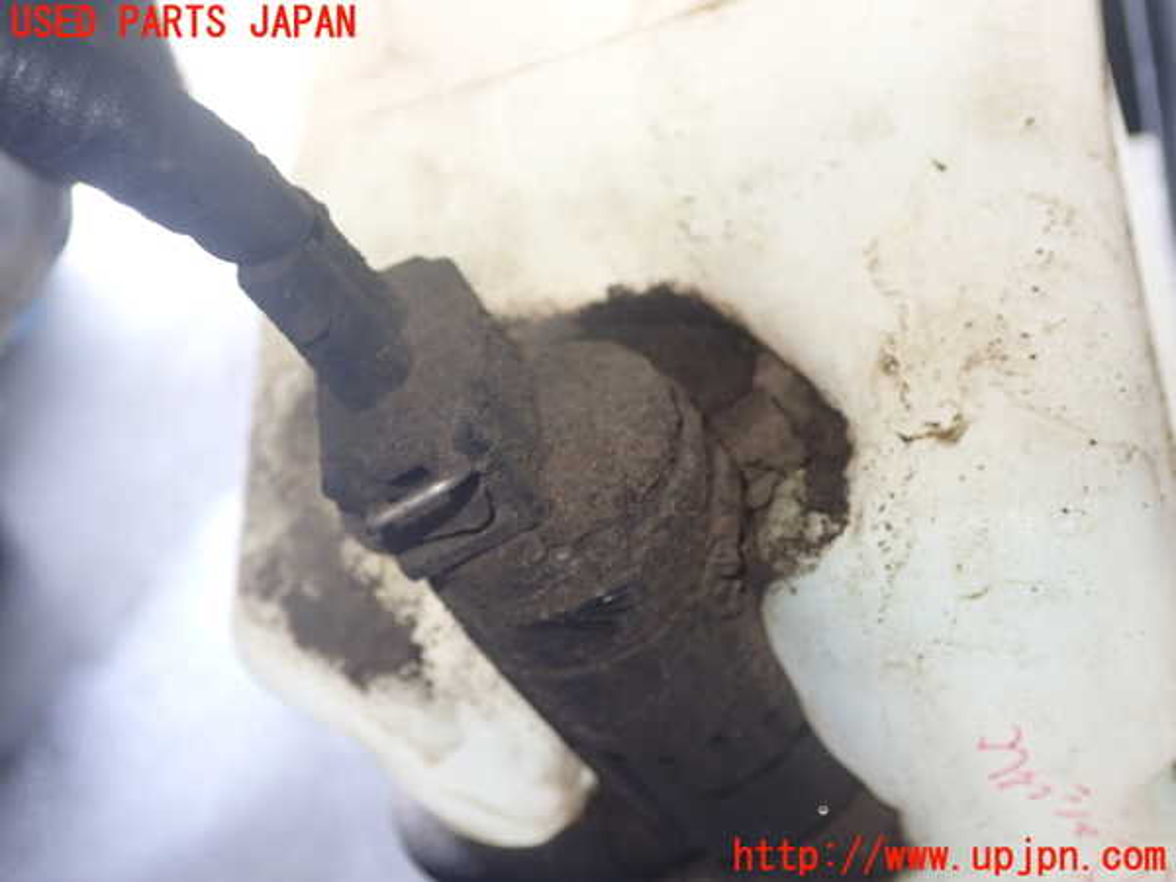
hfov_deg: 45.8
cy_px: 441
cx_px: 588
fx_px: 1393
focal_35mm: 41
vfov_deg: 35.1
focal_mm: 7.31
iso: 200
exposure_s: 1/40
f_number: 2.8
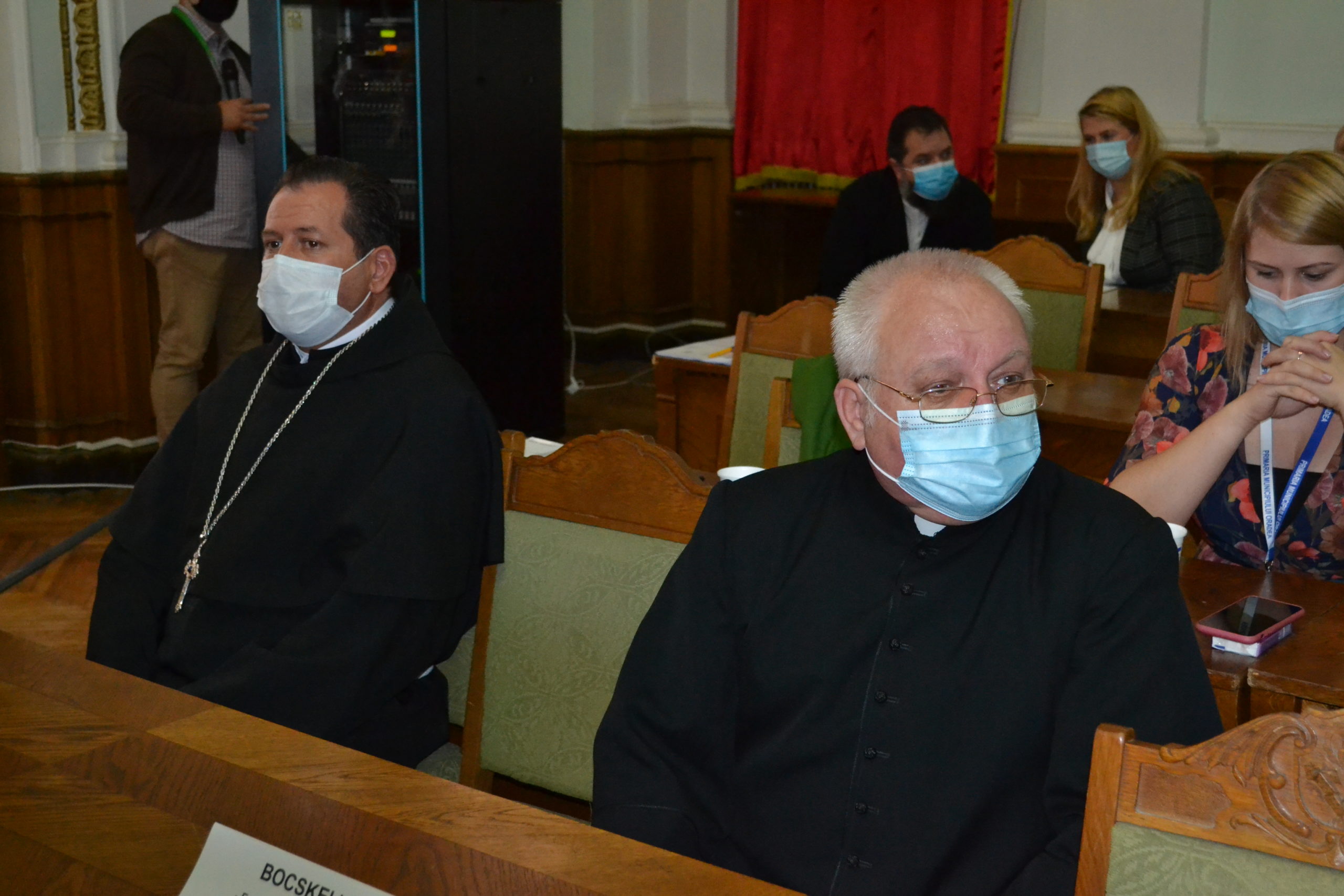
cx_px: 672
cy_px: 448
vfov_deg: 28.1
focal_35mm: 48
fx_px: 1792
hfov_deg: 41.1
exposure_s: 1/60
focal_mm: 32
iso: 3200
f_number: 4.8
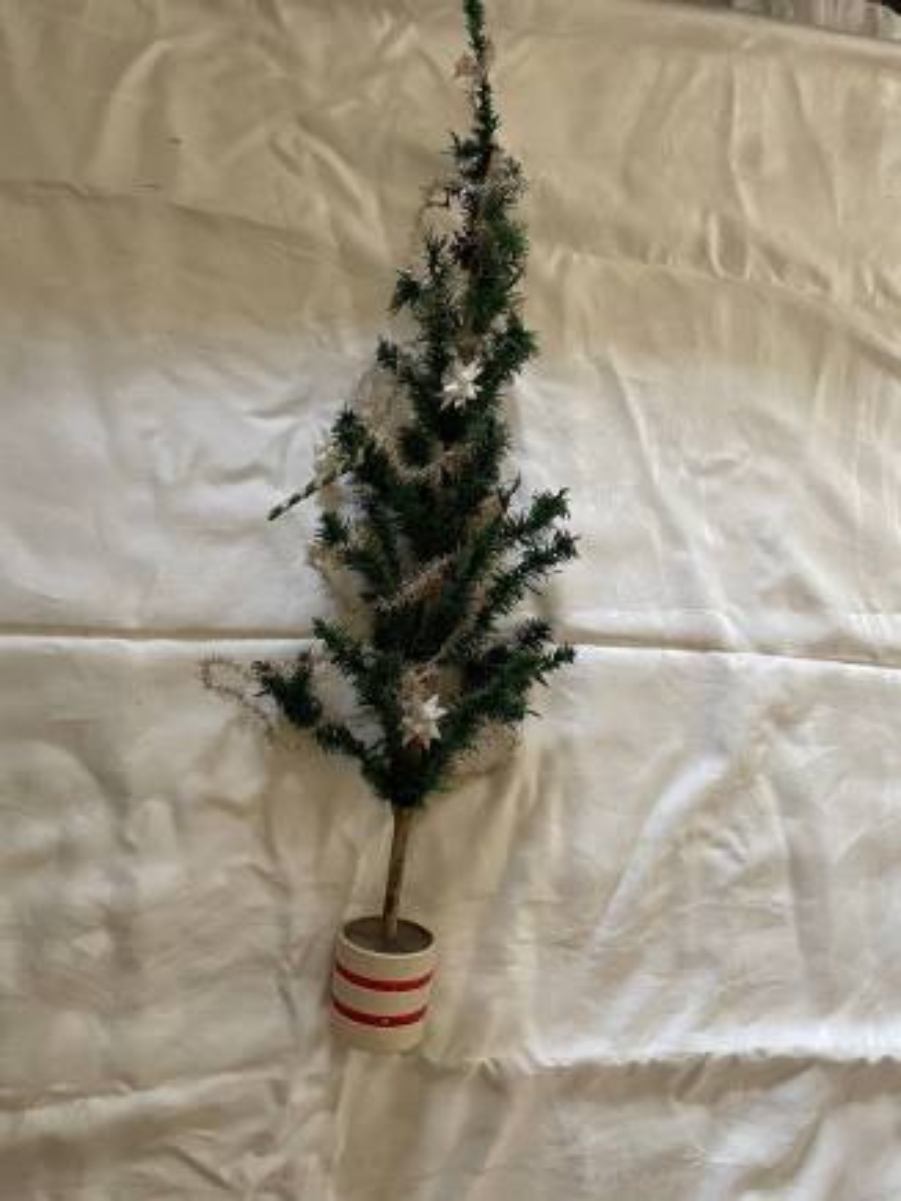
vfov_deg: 67.3
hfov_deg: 53.1
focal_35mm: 26
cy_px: 600
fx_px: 902
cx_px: 450
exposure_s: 1/60
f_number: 1.6
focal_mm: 4.2
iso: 250
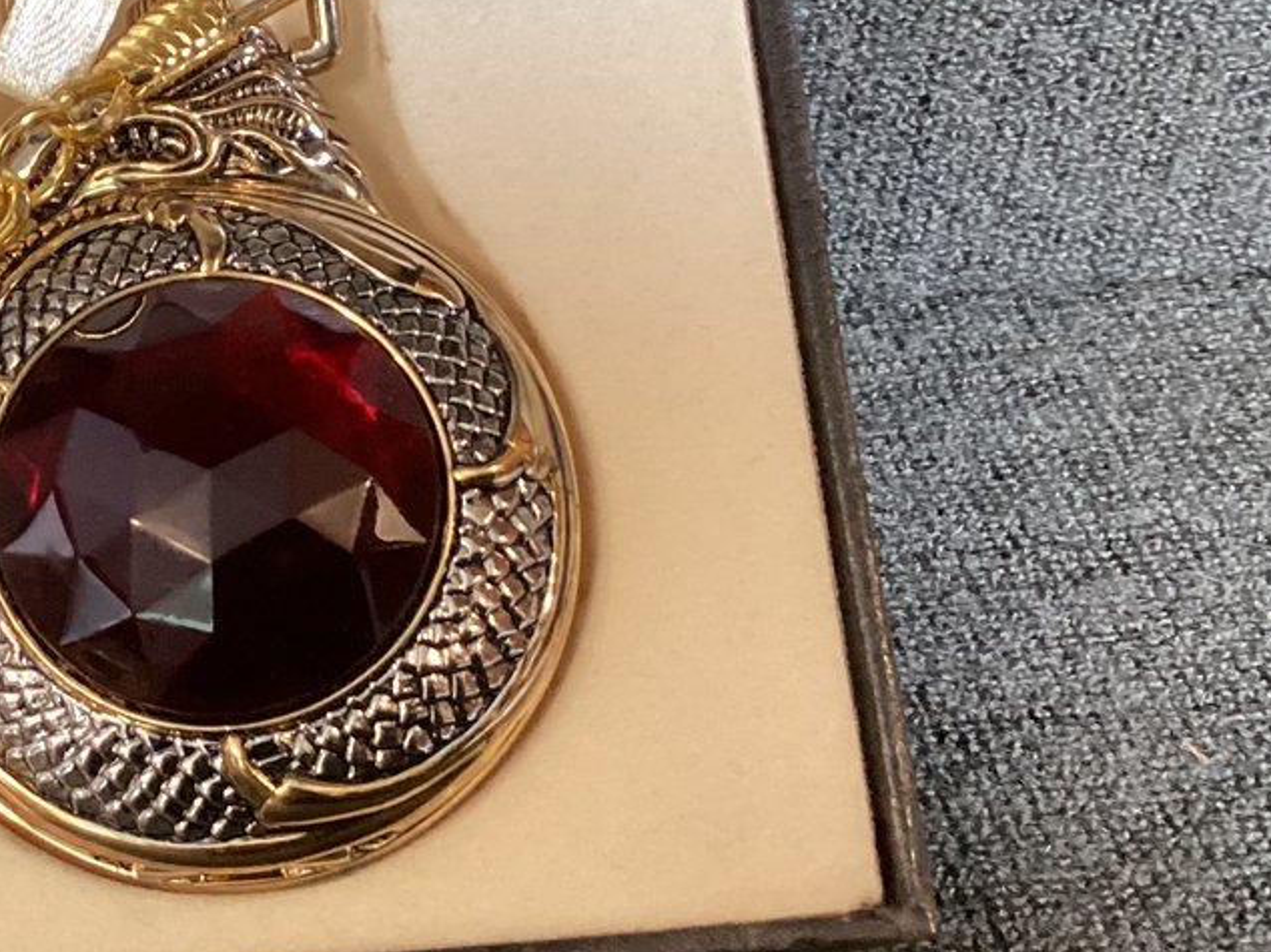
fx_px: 2716
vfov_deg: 19.9
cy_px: 470
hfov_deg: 25.3
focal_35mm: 74
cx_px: 55
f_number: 2.4
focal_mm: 3.3
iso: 320
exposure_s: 1/50
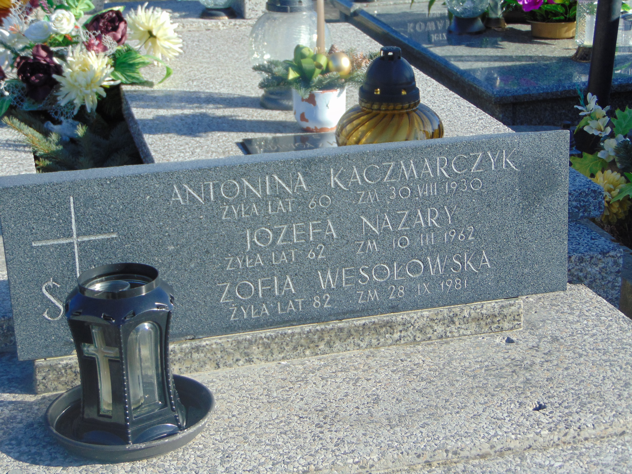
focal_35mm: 71
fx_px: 1296
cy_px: 237
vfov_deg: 20.7
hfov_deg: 27.4
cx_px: 316
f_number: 3.7
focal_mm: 12.8
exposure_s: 1/500
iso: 80
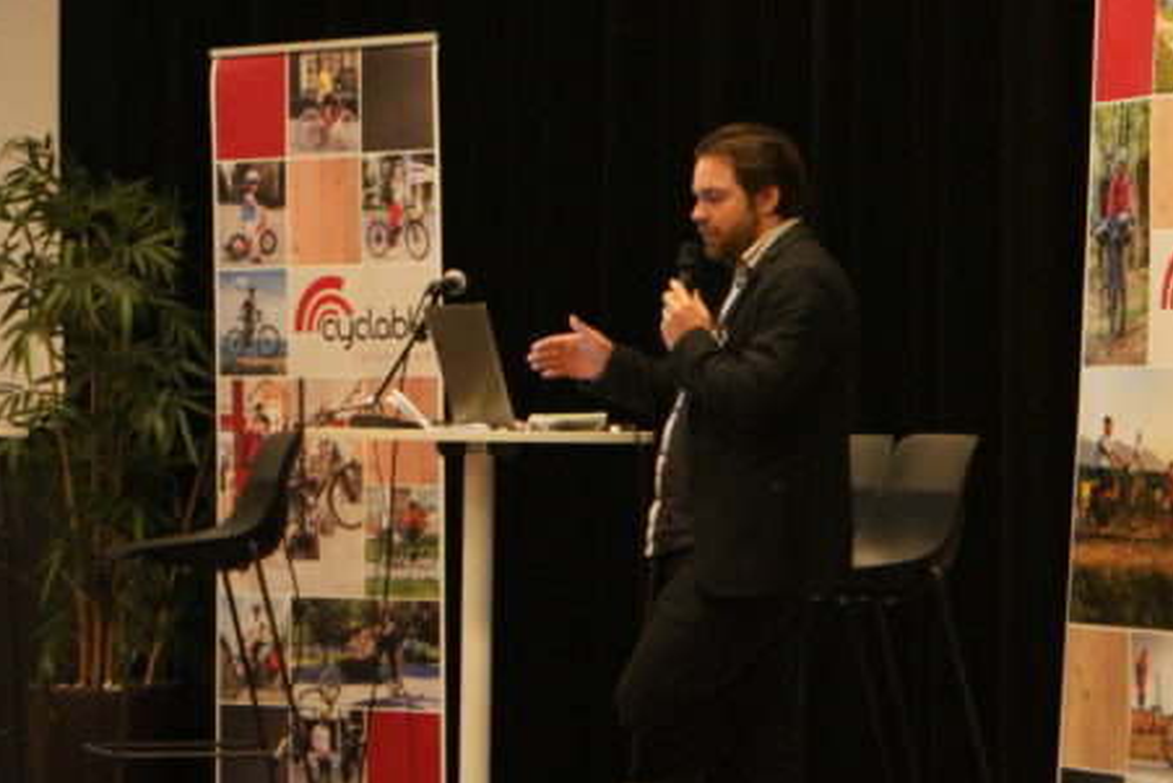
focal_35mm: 175
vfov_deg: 7.8
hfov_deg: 11.7
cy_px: 220
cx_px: 570
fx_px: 5704
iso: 3200
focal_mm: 50
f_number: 5.6
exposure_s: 1/25
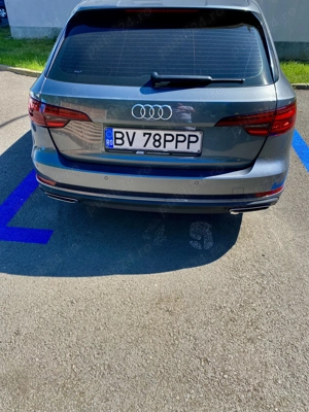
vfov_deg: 67.3
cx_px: 154
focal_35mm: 26
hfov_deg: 53.1
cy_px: 206
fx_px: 309
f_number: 1.8
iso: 32
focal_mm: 4.25
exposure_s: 1/990
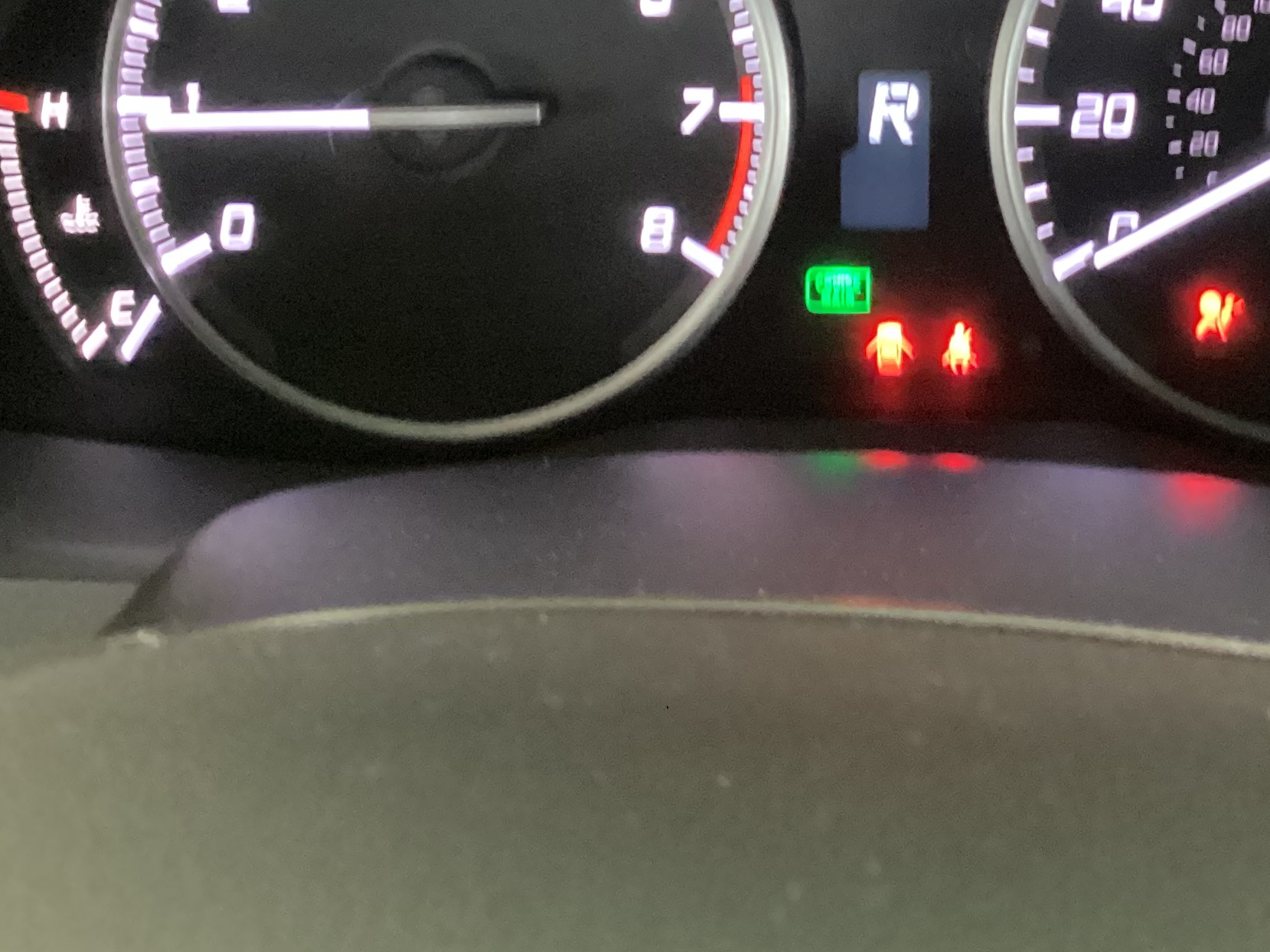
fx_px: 2238
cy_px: 66
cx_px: 929
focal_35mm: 61
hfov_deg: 31.2
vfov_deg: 23.3
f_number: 2.4
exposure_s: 1/20
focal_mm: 3.3
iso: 640
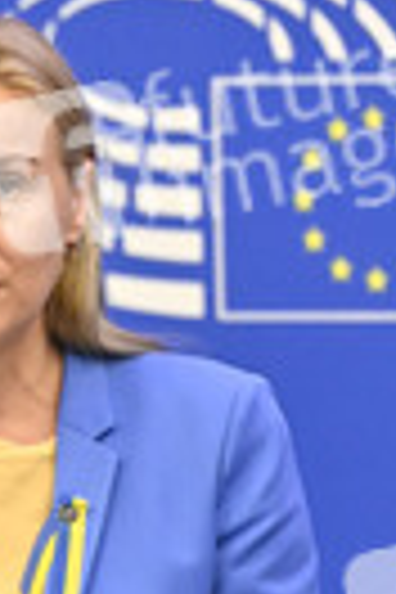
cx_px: -194
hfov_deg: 2.3
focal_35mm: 605
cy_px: 824
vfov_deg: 3.4
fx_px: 9982
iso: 5000
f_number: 4
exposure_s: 1/640
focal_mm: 200
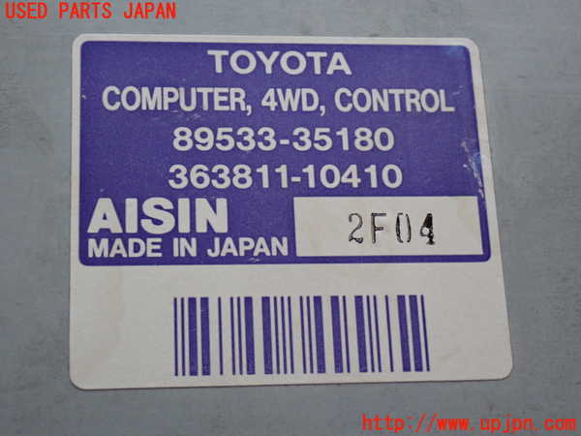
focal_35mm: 71
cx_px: 290
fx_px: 1192
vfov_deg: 20.7
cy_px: 218
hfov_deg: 27.4
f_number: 3.9
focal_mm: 12.73
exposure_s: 1/20
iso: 800
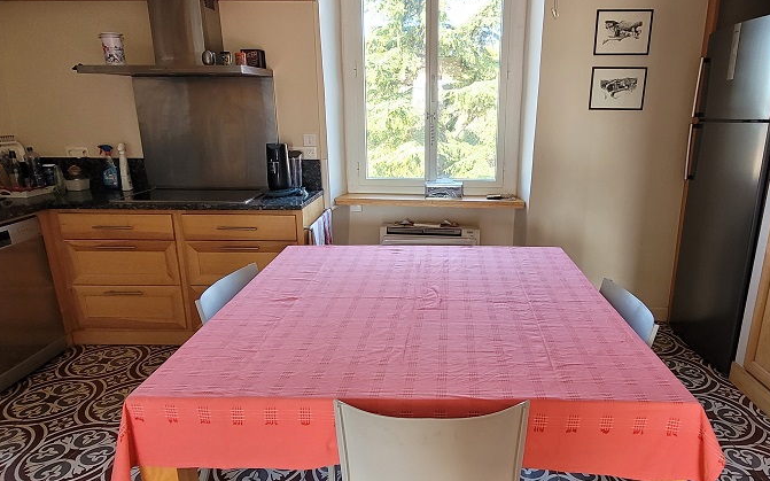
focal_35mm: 23
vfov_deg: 53.0
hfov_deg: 76.9
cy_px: 239
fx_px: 483
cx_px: 431
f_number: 2.2
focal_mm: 1.74
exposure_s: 1/50
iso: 125
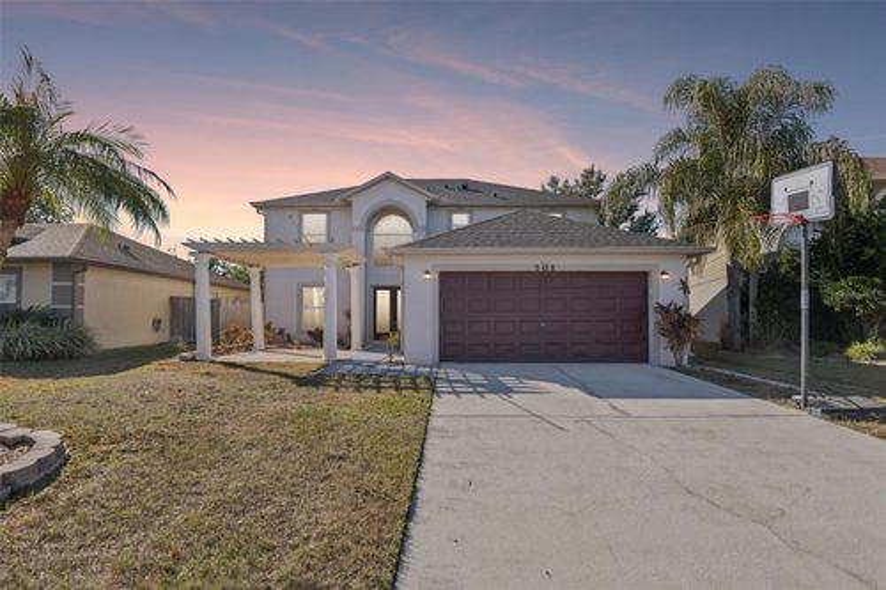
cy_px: 295
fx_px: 418
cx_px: 443
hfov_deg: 93.3
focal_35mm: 17
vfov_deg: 70.4
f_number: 8
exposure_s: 1/1250
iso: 400
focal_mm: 17
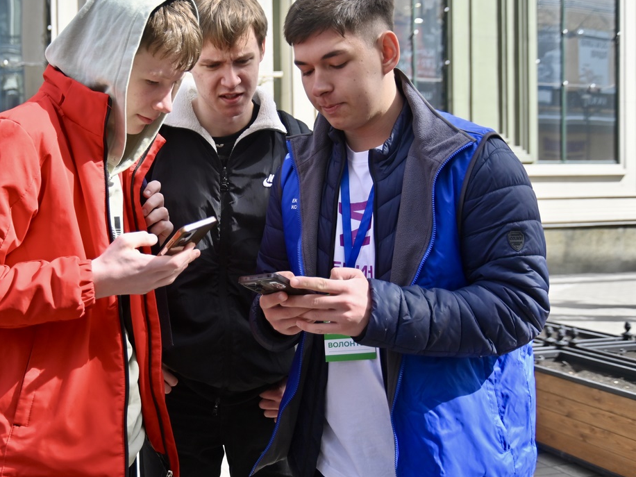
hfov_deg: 40.1
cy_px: 219
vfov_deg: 30.9
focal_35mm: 47
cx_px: 225
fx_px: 864
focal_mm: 35
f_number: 4
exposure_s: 1/1000
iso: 450
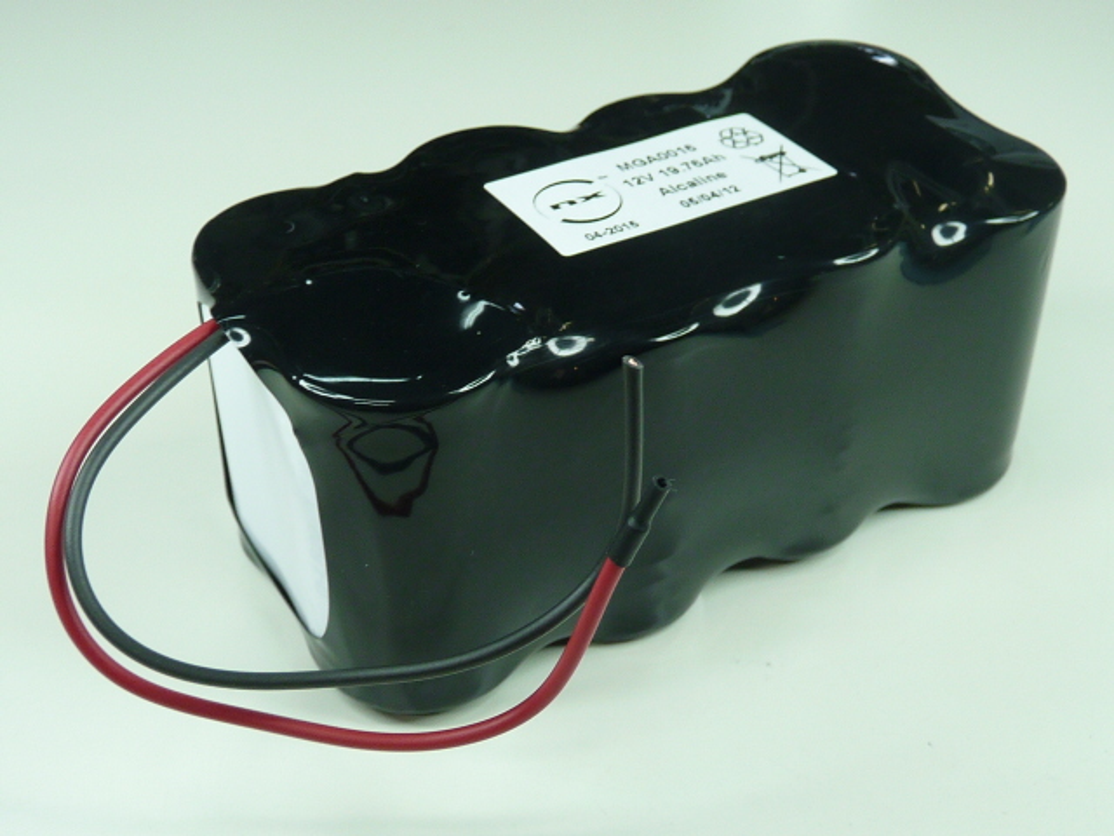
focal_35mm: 48
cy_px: 418
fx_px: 1545
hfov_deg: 39.7
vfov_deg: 30.3
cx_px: 557
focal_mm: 4.8
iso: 100
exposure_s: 1/50
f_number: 2.8
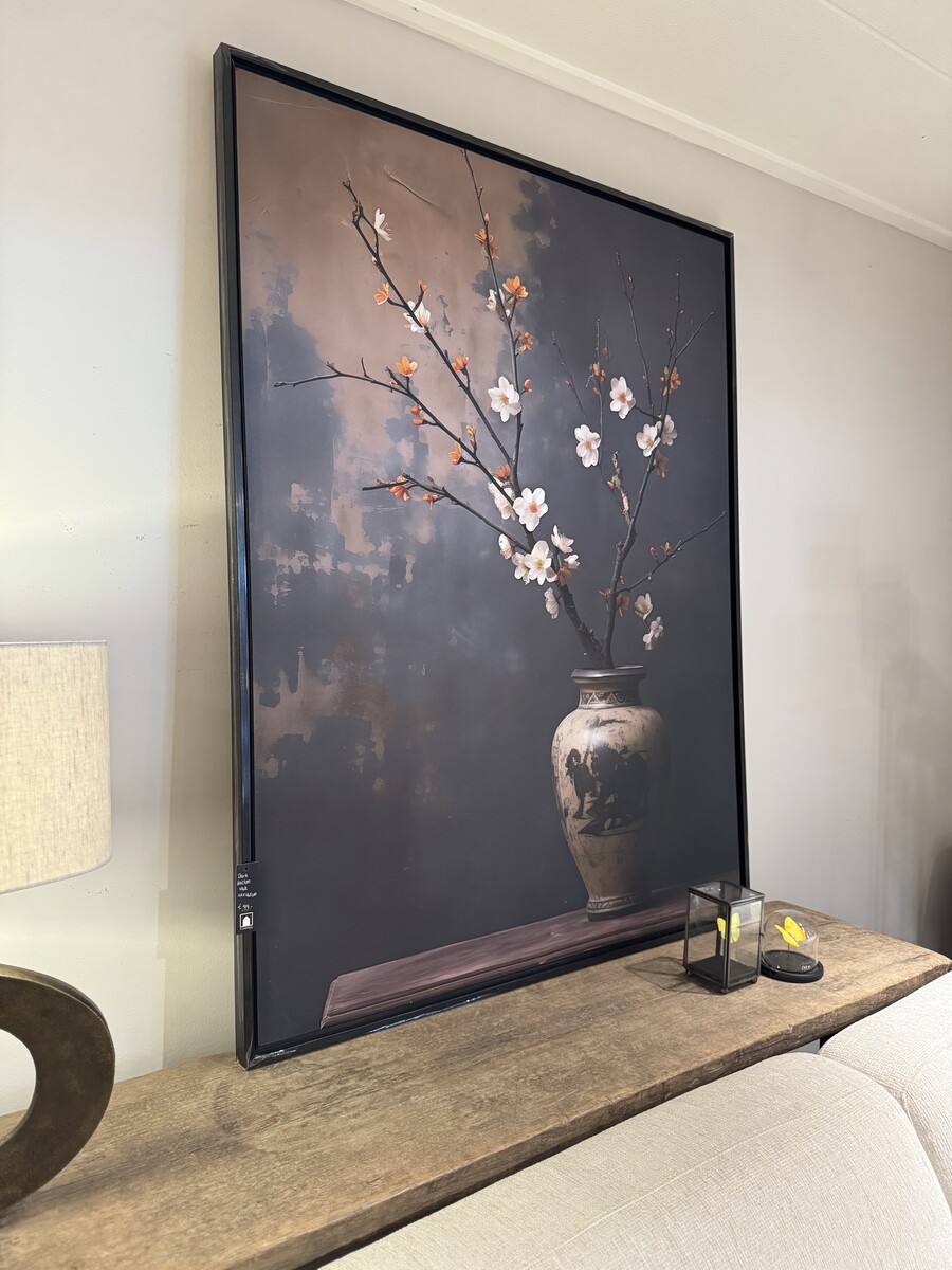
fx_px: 880
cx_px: 476
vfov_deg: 71.6
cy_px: 635
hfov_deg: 56.8
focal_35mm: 24
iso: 640
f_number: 1.78
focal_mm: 6.76
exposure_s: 1/50
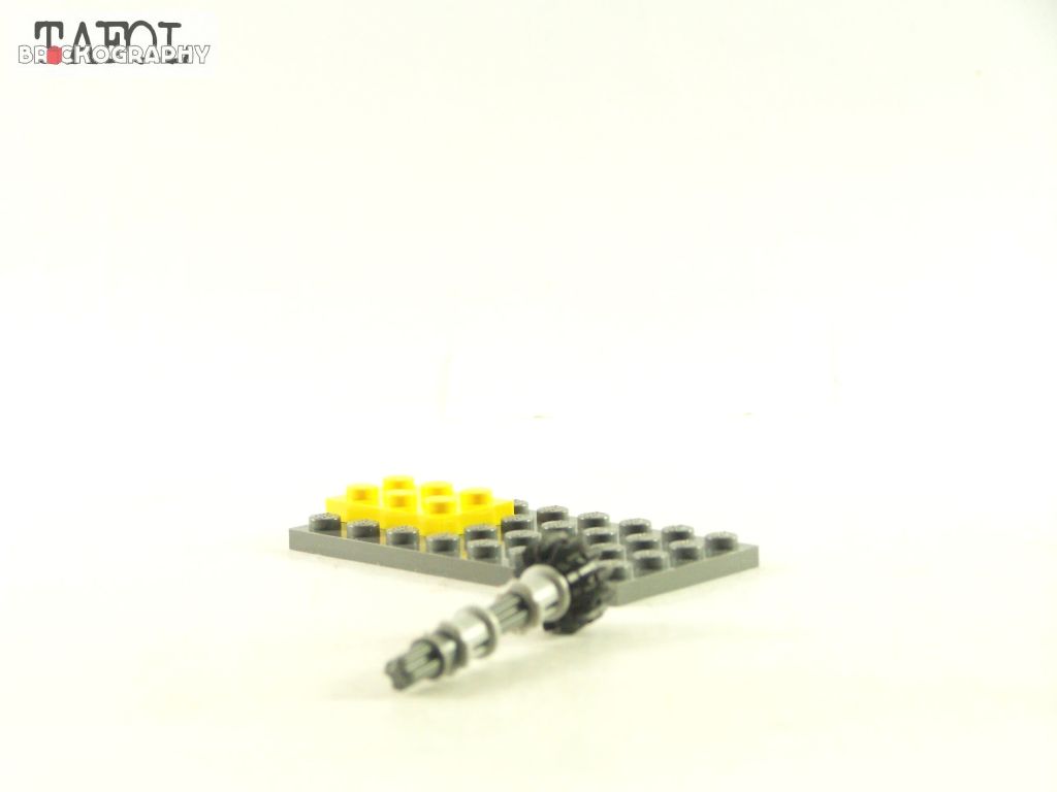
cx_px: 528
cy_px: 396
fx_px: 3573
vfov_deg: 12.7
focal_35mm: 117
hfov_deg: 16.8
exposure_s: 1/30
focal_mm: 19.4
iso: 200
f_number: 3.6
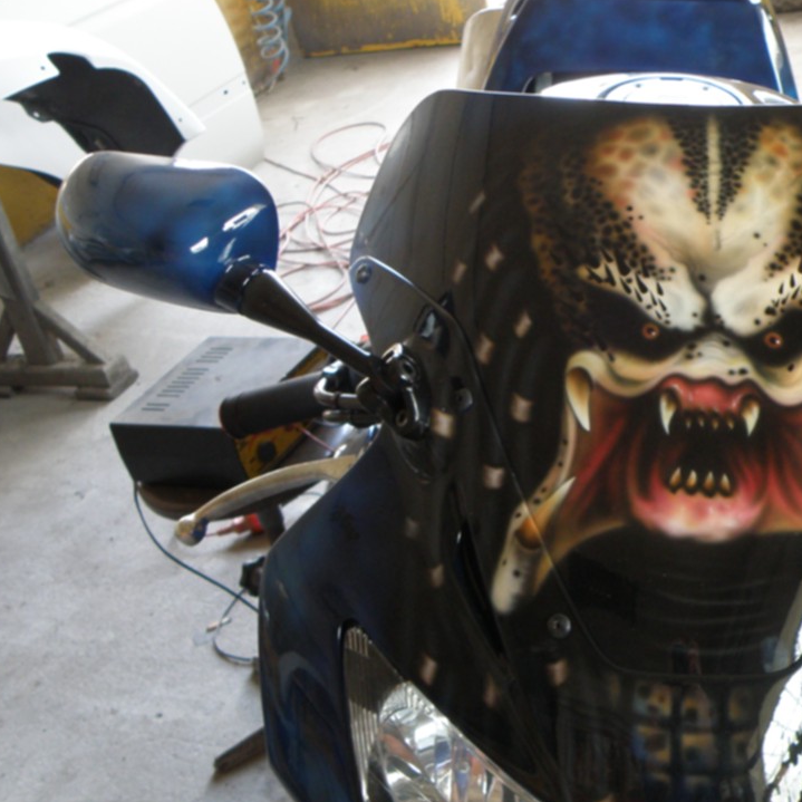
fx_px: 1599
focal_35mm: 61
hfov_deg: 27.7
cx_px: 614
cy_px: 536
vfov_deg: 28.0
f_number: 3.2
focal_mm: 6.32
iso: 125
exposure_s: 1/10
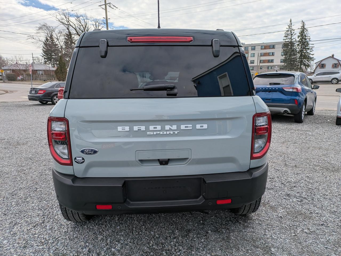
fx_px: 246
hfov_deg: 69.4
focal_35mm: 25
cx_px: 170
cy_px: 128
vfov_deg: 54.9
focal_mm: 5.43
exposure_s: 1/3559
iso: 45
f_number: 1.89
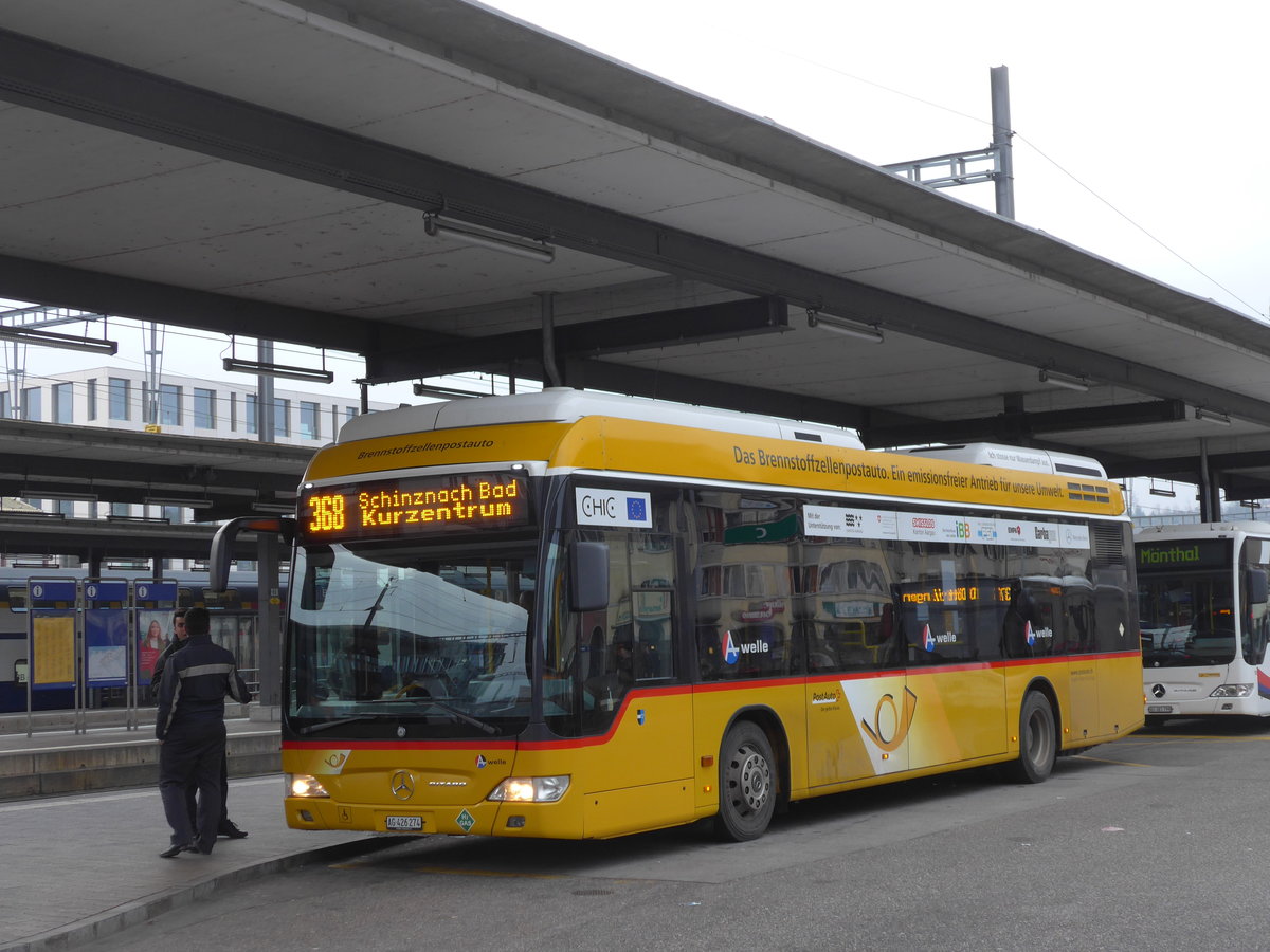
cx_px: 635
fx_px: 2018
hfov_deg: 34.9
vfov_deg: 26.6
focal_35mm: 55
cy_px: 476
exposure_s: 1/60
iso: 125
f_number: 3.4
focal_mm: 11.3
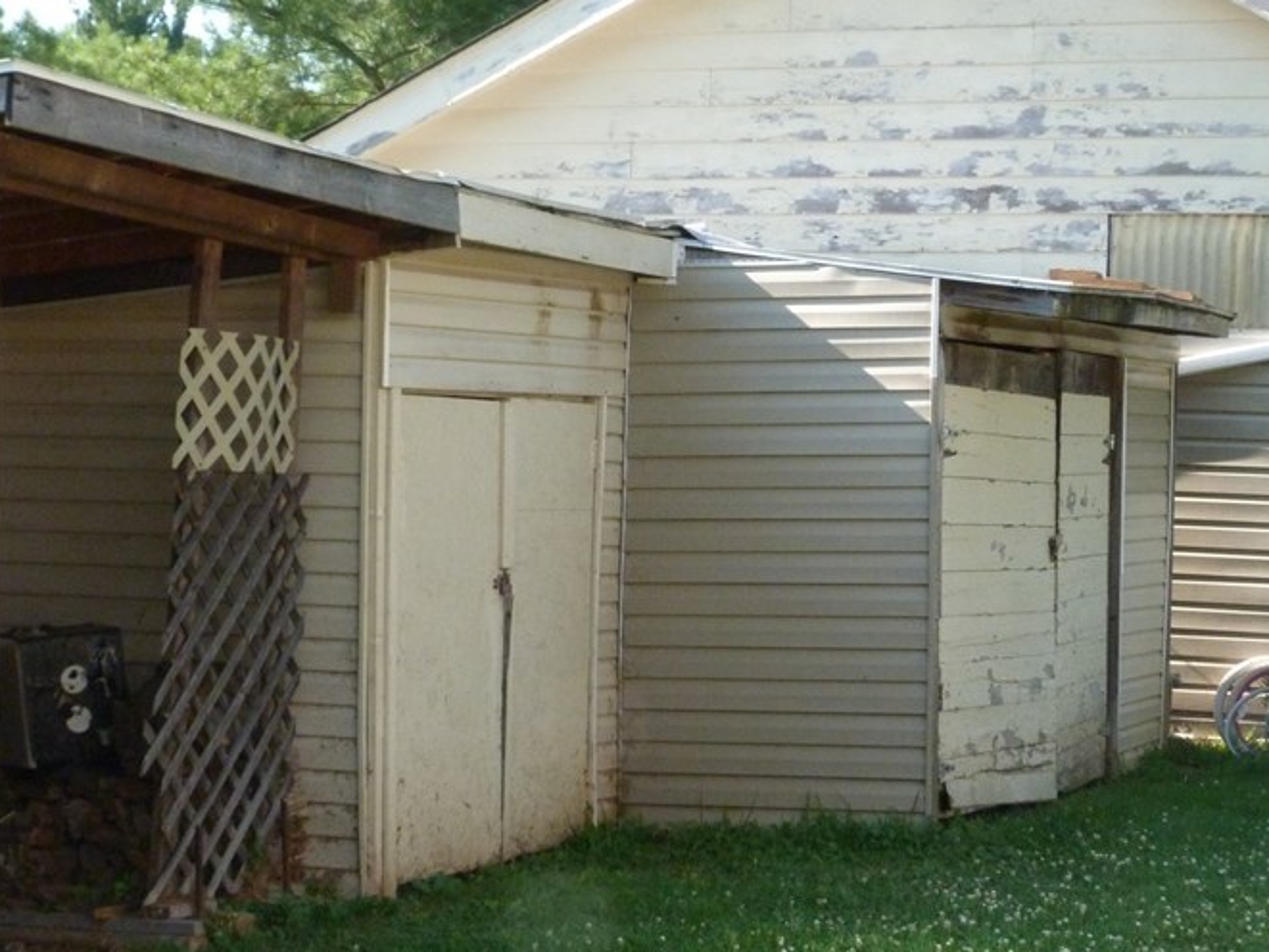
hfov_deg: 24.6
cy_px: 430
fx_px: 2897
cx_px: 822
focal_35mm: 79
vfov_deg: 18.7
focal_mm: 9.2
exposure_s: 1/250
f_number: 5.6
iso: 400
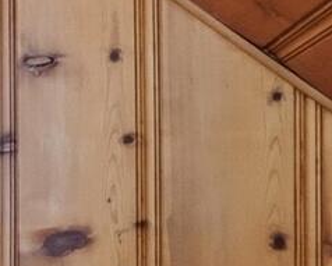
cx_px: -883
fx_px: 1161
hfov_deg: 9.0
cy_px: 157
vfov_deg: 13.1
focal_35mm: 118
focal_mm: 10
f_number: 4
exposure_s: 1/60
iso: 100
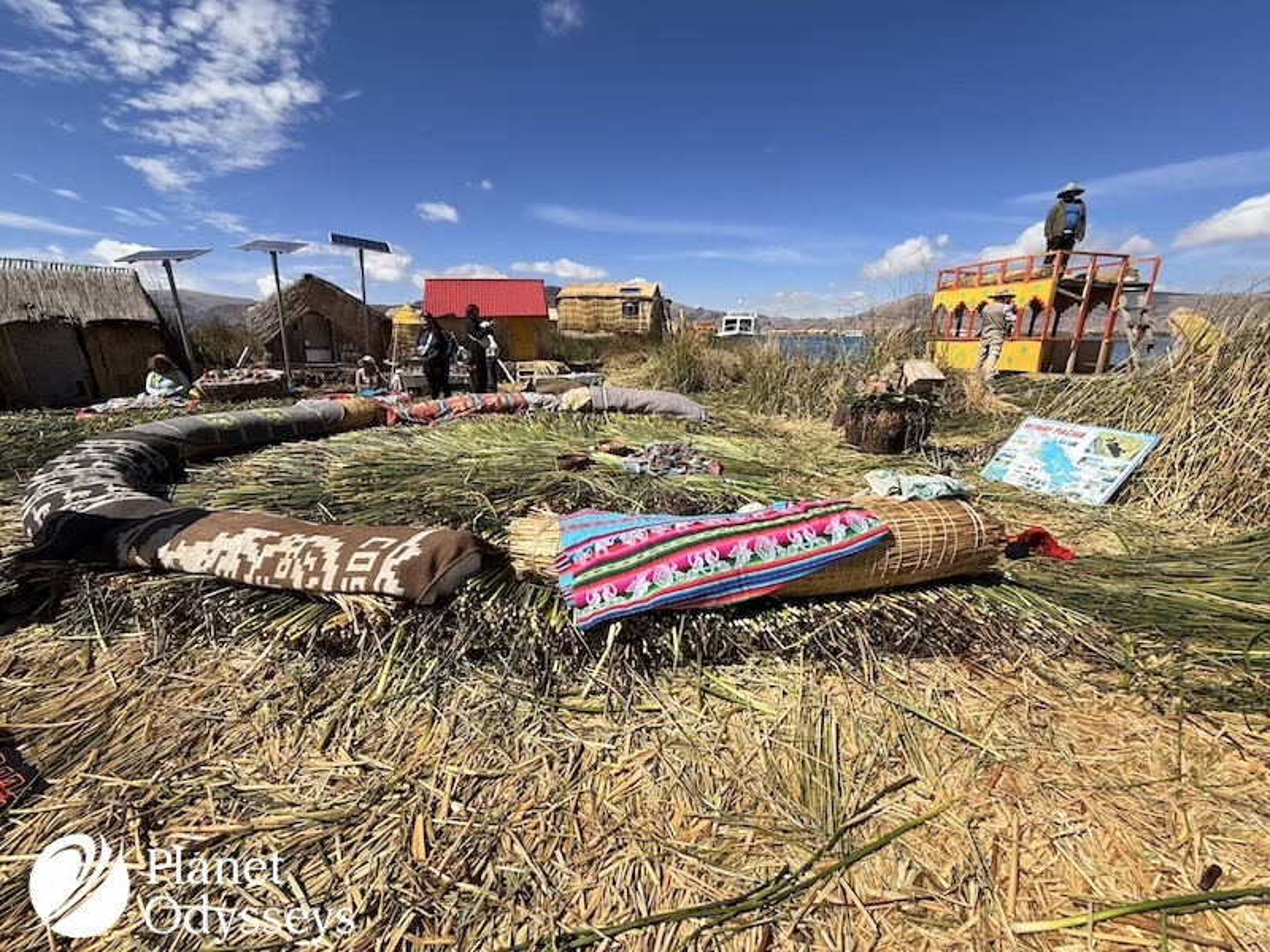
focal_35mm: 14
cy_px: 476
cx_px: 635
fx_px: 514
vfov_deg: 85.7
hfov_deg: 102.1
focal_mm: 2.22
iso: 50
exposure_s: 1/2320
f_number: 2.2
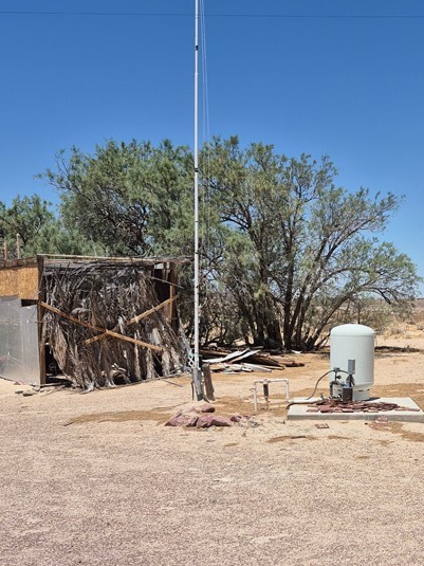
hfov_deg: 31.5
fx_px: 719
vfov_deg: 42.2
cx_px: 369
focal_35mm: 44
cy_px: 392
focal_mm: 5.4
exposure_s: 1/3144
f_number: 1.8
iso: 25
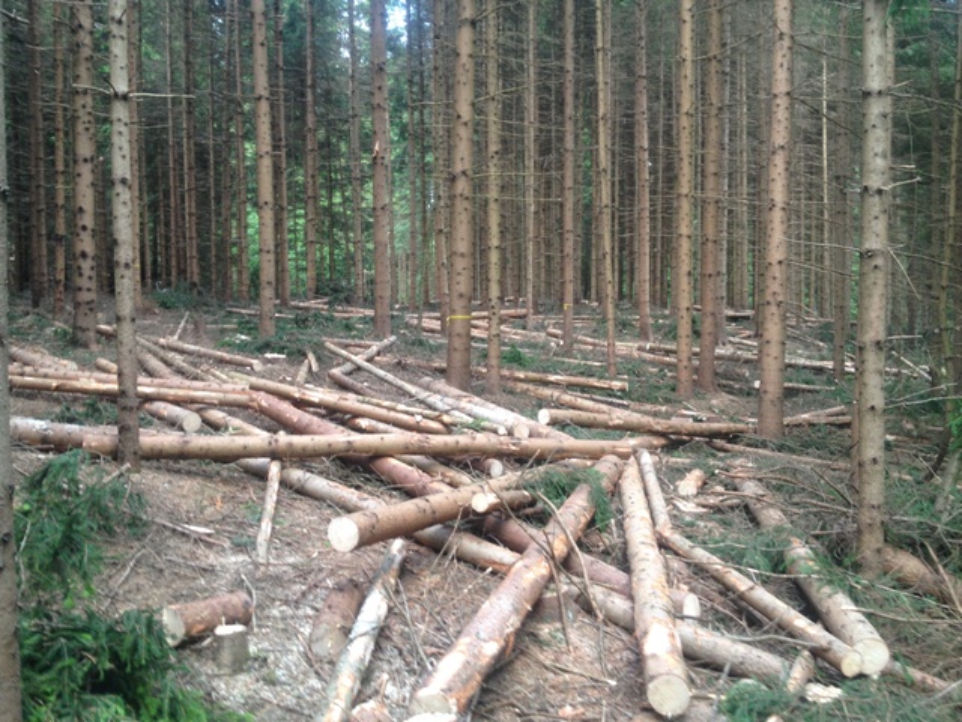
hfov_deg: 52.6
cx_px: 481
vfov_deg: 40.7
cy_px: 361
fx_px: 973
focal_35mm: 35
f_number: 2.4
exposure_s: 1/20
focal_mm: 4.28
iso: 64
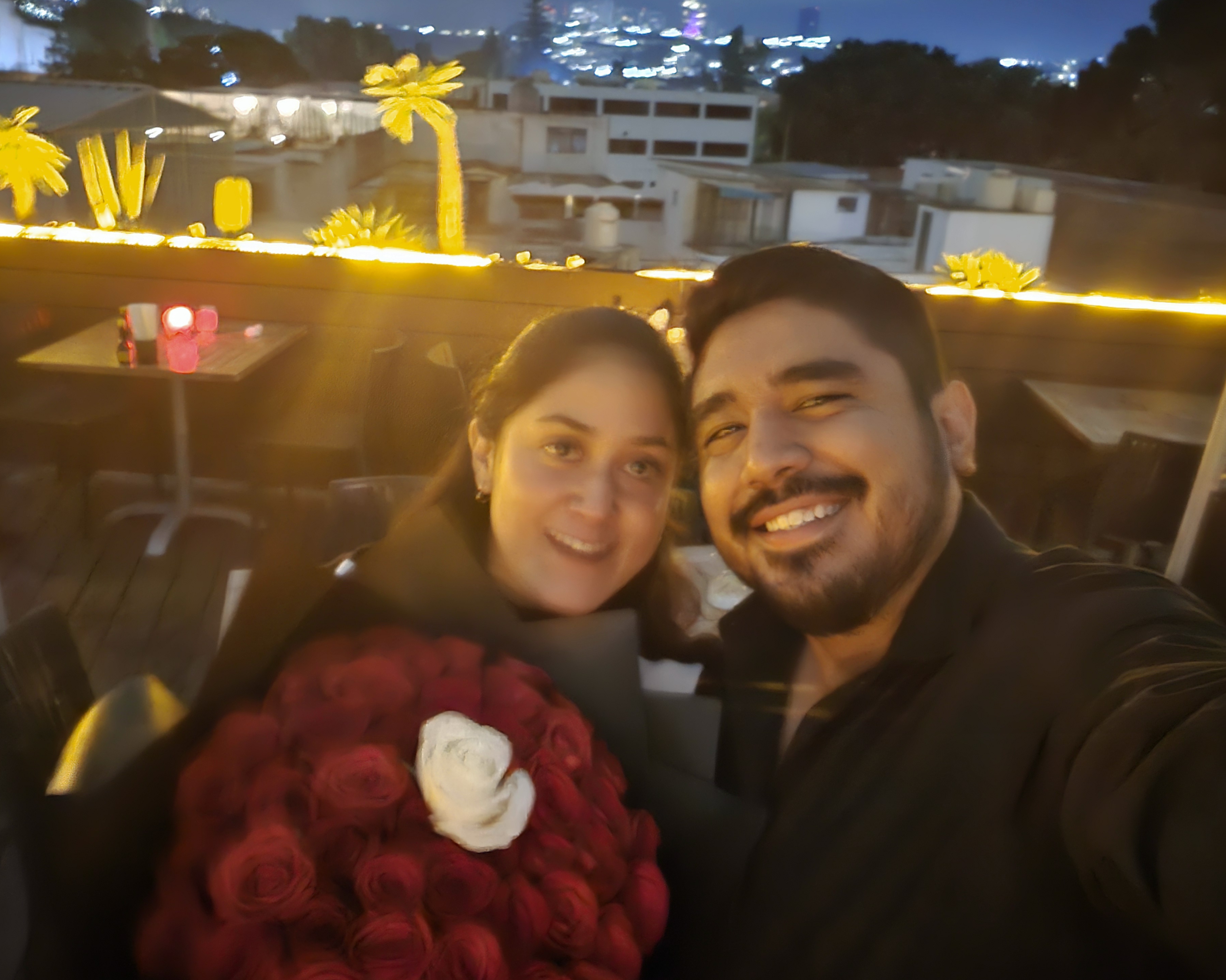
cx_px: 582
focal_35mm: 27
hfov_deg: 64.0
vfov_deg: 53.2
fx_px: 980
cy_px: 477
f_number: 2.2
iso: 1600
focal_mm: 3.3
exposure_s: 1/4
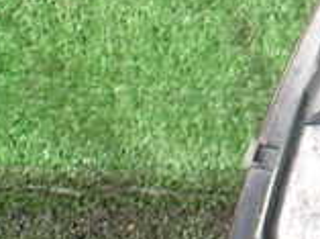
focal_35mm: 115
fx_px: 1061
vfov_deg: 12.7
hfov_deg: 14.9
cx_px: 585
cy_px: 25
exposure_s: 1/125
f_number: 2.3
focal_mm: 5.4
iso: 200
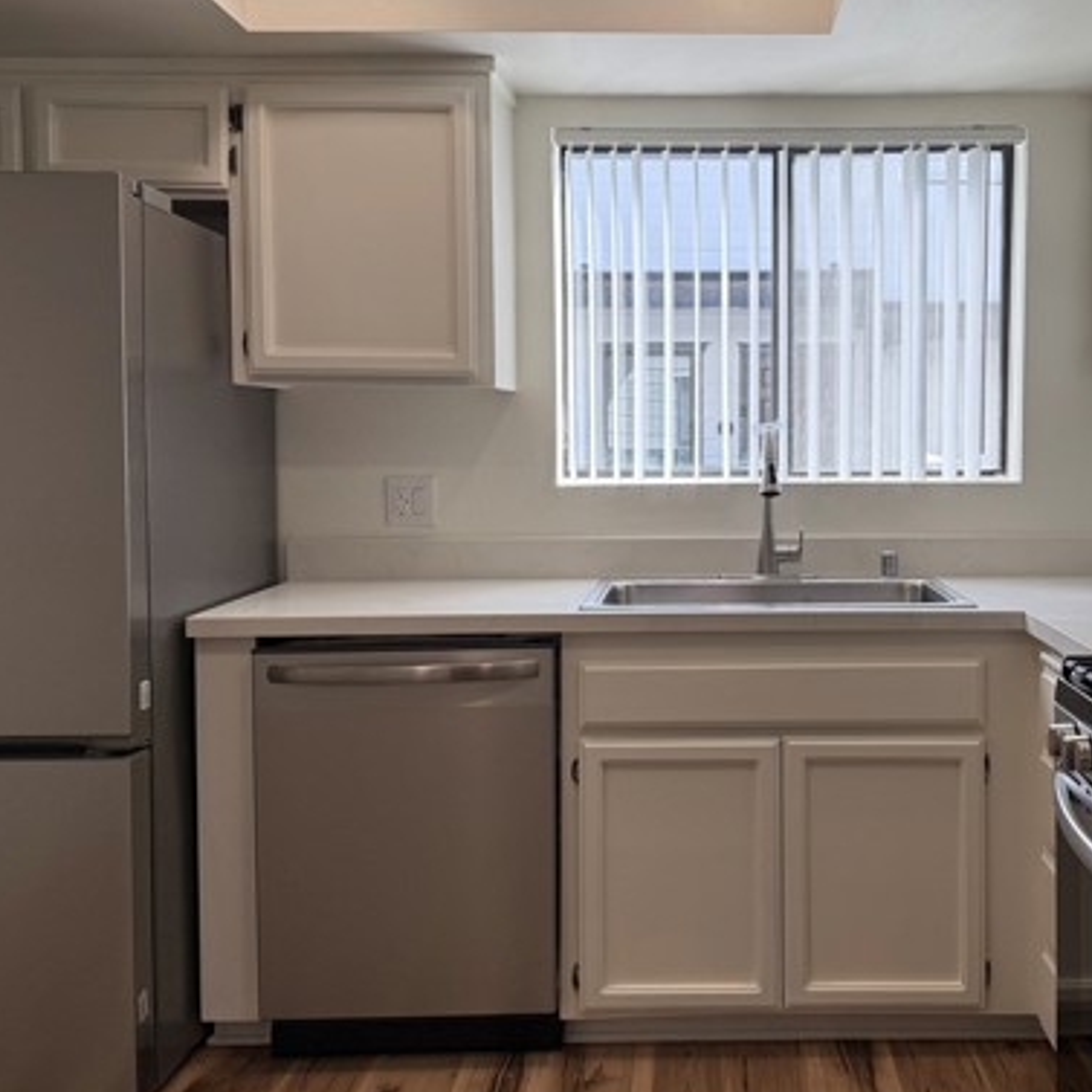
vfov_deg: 46.0
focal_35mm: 36
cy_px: 498
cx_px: 724
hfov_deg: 45.4
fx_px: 1285
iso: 100
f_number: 1.78
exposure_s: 1/722
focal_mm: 6.76
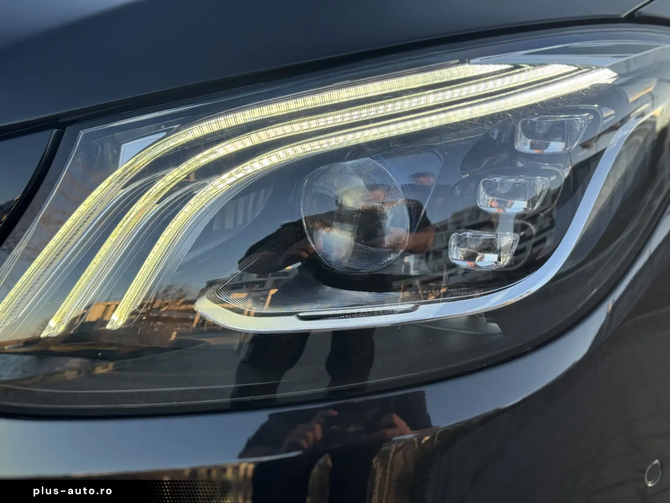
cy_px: 252
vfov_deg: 30.3
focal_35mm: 48
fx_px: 929
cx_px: 335
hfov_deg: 39.7
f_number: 1.78
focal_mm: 6.76
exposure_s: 1/425
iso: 64
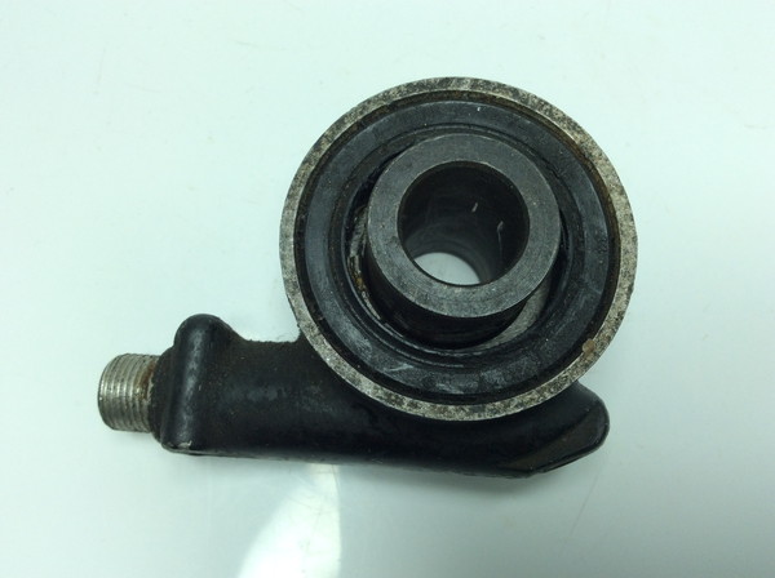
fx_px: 715
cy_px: 289
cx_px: 388
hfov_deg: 56.9
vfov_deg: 44.0
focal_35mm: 32
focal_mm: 3.3
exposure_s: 1/323
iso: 32
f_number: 2.4
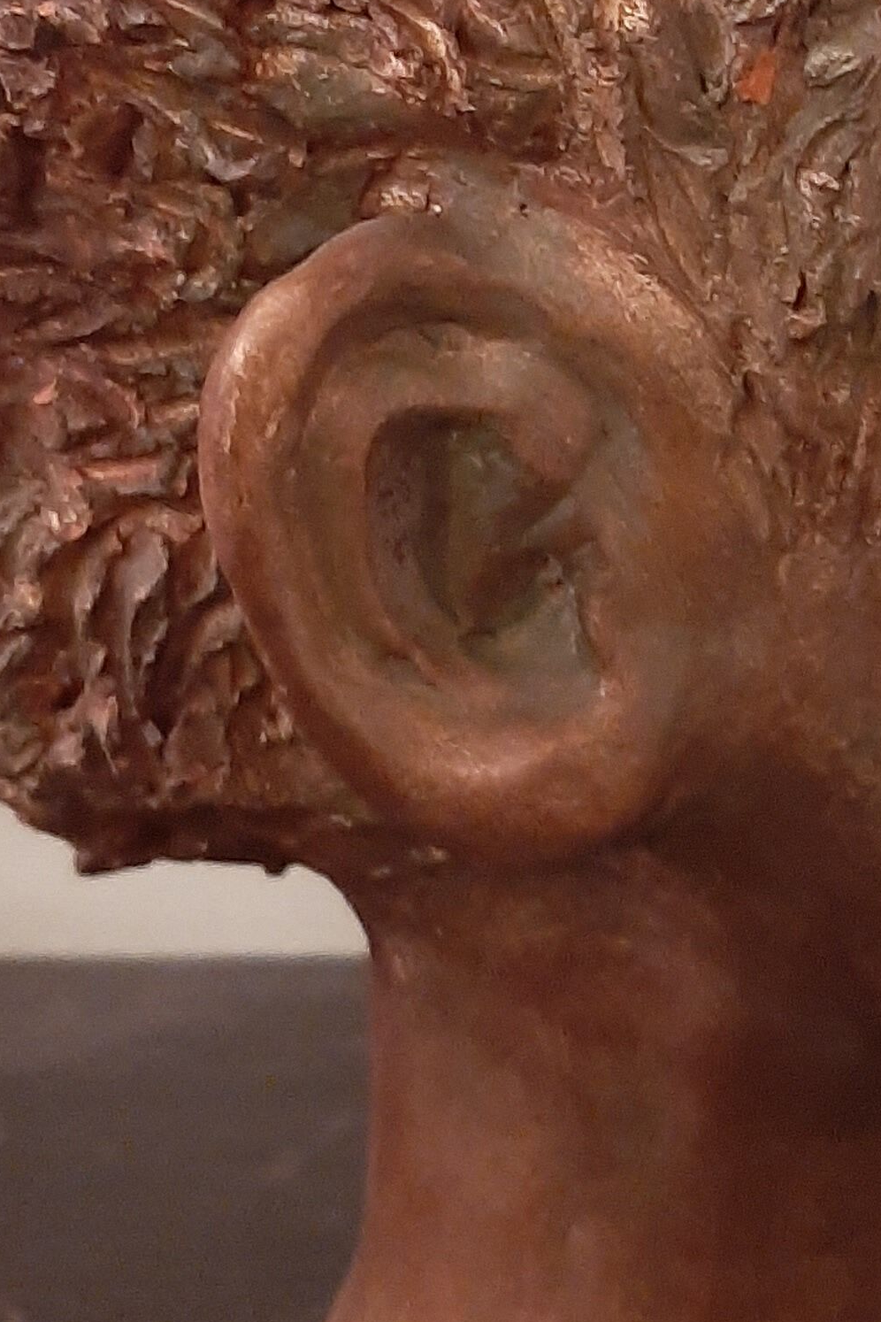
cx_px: 782
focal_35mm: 73
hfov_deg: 18.4
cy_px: 372
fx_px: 2679
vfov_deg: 27.4
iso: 500
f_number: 1.7
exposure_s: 1/20
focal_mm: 3.93
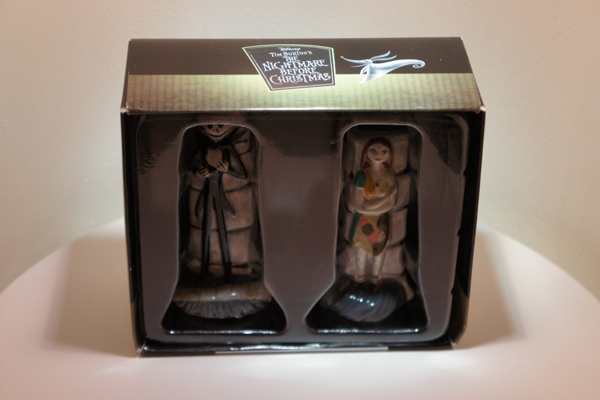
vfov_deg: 16.5
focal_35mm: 82
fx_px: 1374
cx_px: 300
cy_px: 200
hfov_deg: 24.6
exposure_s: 1/100
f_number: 5.6
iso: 800
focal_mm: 55
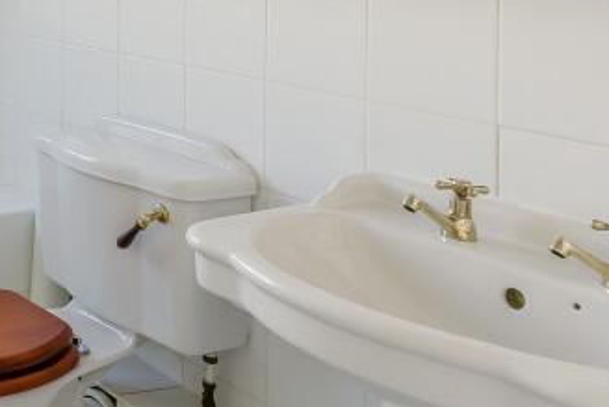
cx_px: -180
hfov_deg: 31.0
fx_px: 846
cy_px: -58
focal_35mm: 50
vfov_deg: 24.9
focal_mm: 16
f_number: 10
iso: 100
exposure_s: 1/10
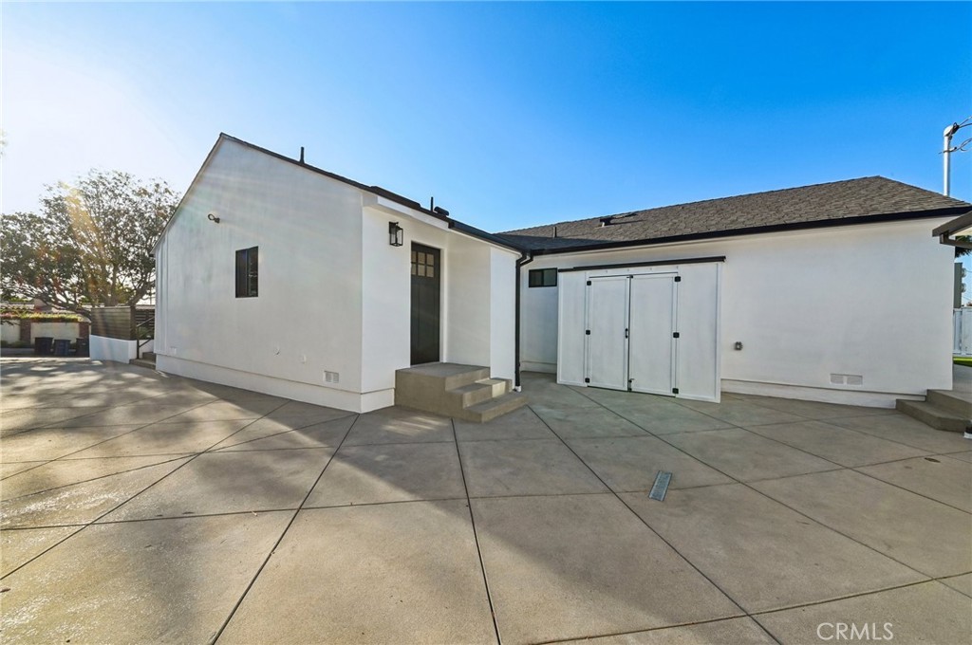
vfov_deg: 89.8
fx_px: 324
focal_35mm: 12
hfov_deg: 112.7
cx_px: 486
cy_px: 322
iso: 250
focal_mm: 12
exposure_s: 1/50
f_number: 18
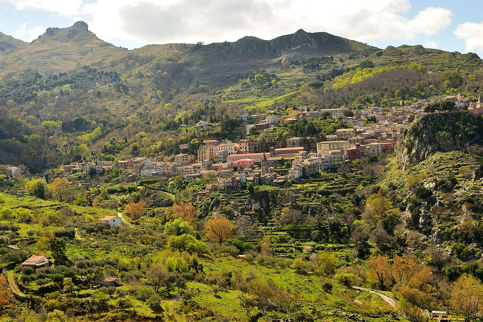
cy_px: 170
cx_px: 190
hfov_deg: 40.1
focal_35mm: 49
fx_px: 657
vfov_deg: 27.5
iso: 200
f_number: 16
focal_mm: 24
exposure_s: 1/160
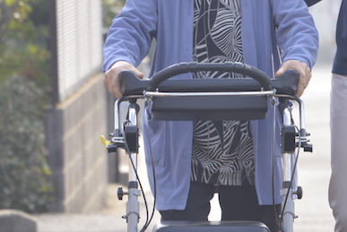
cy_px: 61
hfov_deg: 3.3
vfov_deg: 2.2
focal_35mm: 621
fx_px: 5992
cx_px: 281
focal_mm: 200
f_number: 8
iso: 400
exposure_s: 1/250
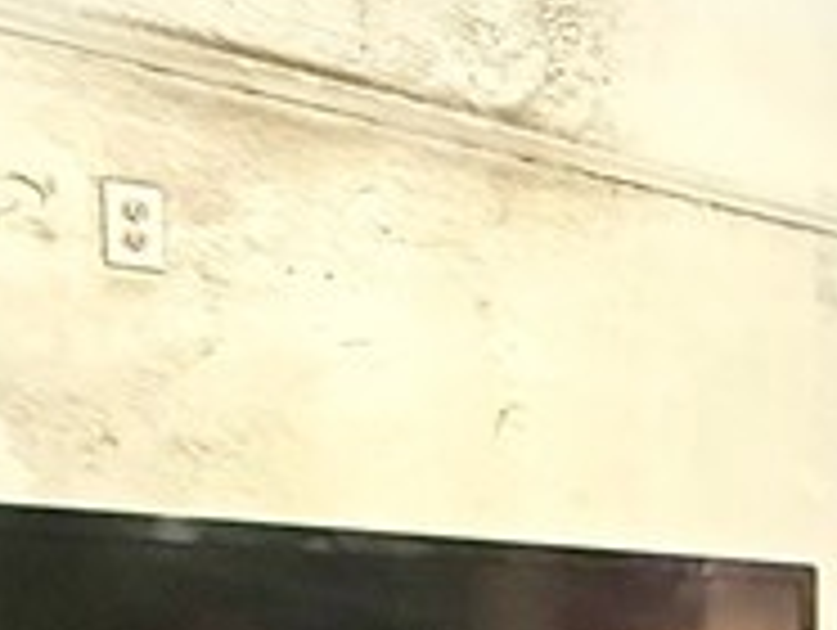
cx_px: 1346
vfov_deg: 18.3
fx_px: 1864
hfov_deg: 20.6
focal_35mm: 77
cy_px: 734
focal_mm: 2.22
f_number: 2.2
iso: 1250
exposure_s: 1/60
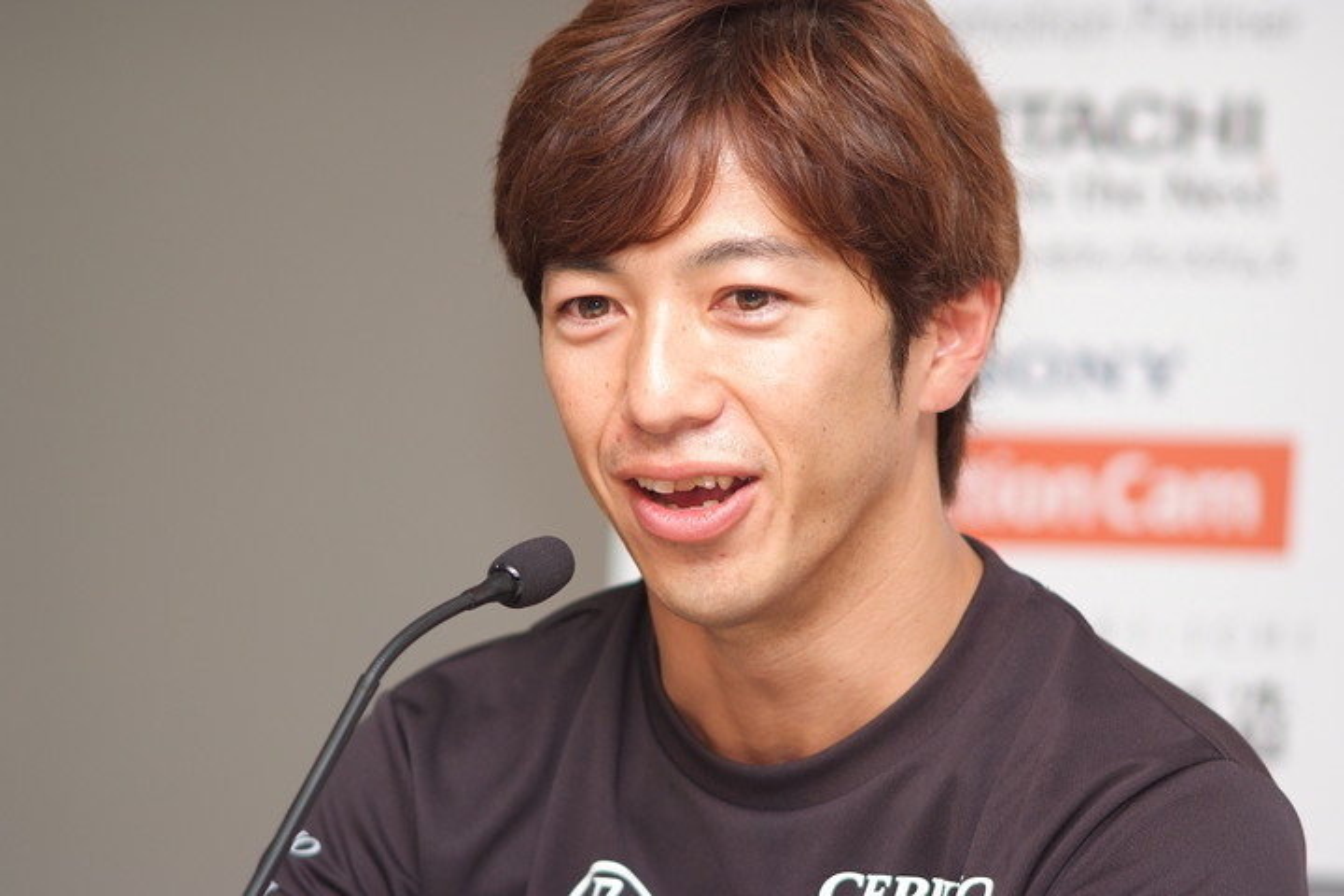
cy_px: 448
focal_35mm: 270
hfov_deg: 7.6
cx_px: 672
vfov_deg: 5.1
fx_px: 10079
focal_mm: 180
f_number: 2.8
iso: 640
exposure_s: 1/250
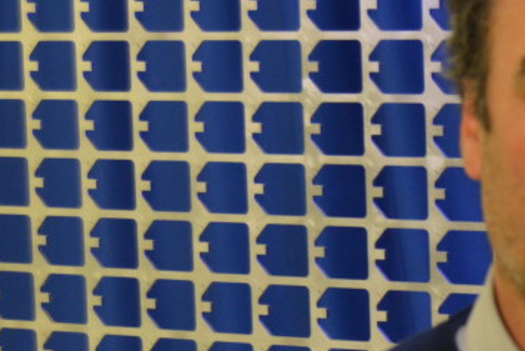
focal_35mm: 194
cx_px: 731
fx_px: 2837
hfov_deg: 10.3
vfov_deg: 7.1
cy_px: 304
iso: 1600
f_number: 6.3
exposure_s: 1/60
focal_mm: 45
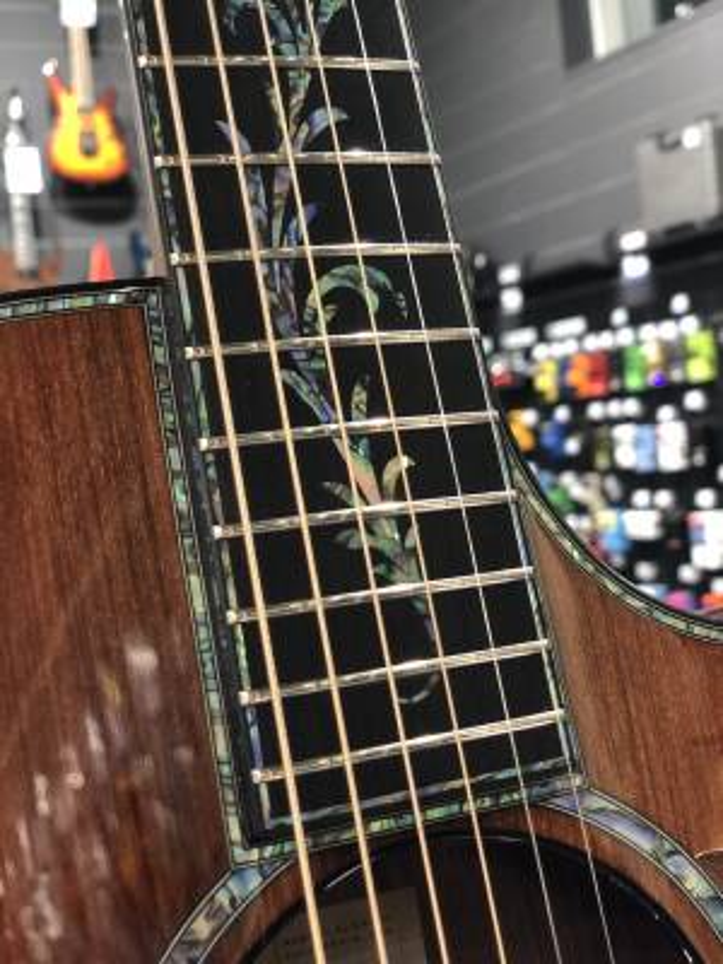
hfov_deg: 28.0
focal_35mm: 52
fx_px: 1448
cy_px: 482
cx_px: 362
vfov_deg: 36.8
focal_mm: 6
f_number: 2.4
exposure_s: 1/20
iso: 160
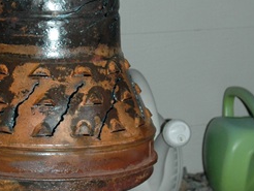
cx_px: 96
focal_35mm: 136
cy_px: 35
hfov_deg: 14.4
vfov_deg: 10.8
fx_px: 1002
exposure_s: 1/500
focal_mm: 31
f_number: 4
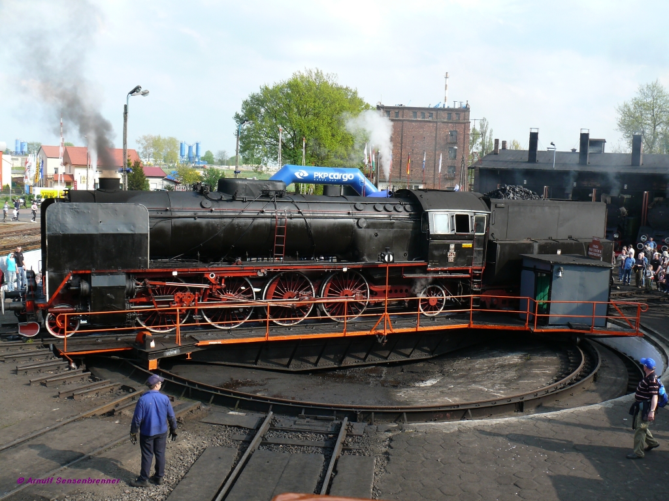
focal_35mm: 35
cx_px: 334
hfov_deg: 52.6
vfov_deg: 40.7
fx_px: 676
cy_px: 250
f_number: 5
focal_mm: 7.4
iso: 100
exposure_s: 1/200
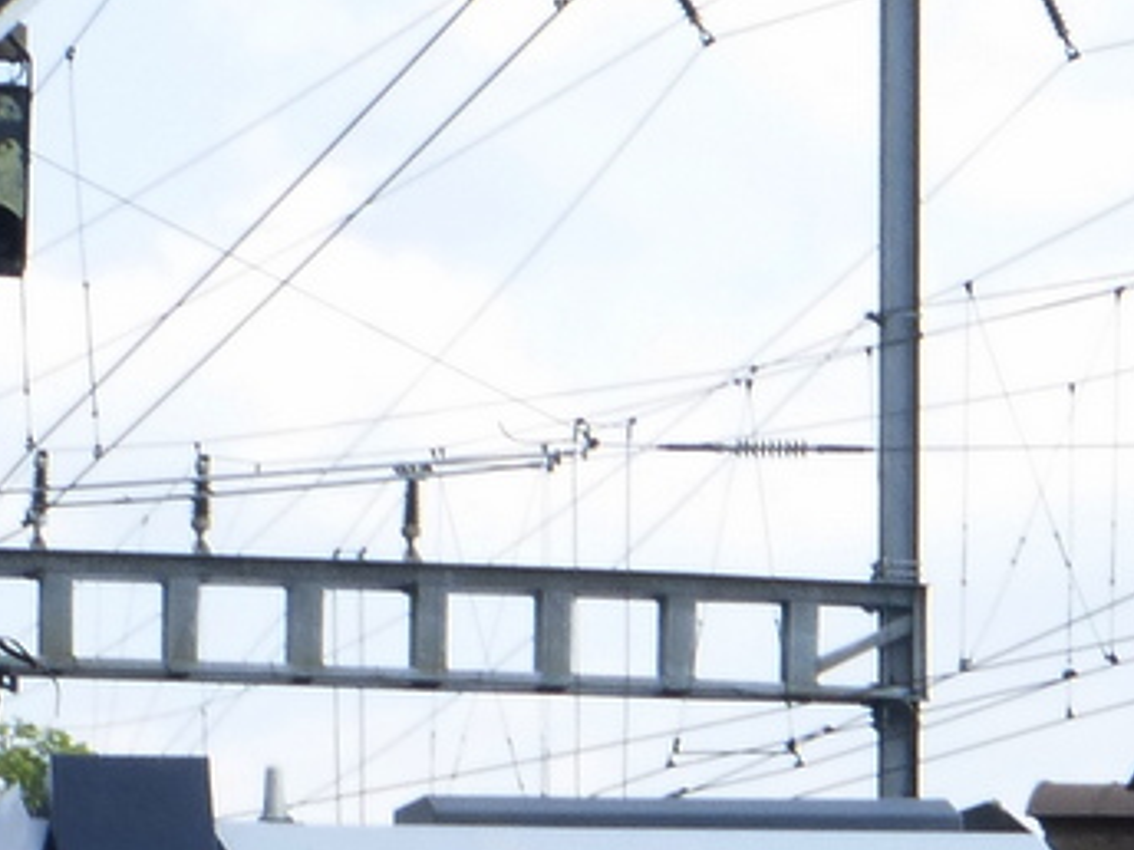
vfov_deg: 7.3
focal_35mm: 199
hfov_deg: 9.9
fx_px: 6519
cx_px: 478
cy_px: 1469
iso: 100
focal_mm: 9.7
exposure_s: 1/320
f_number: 4.6
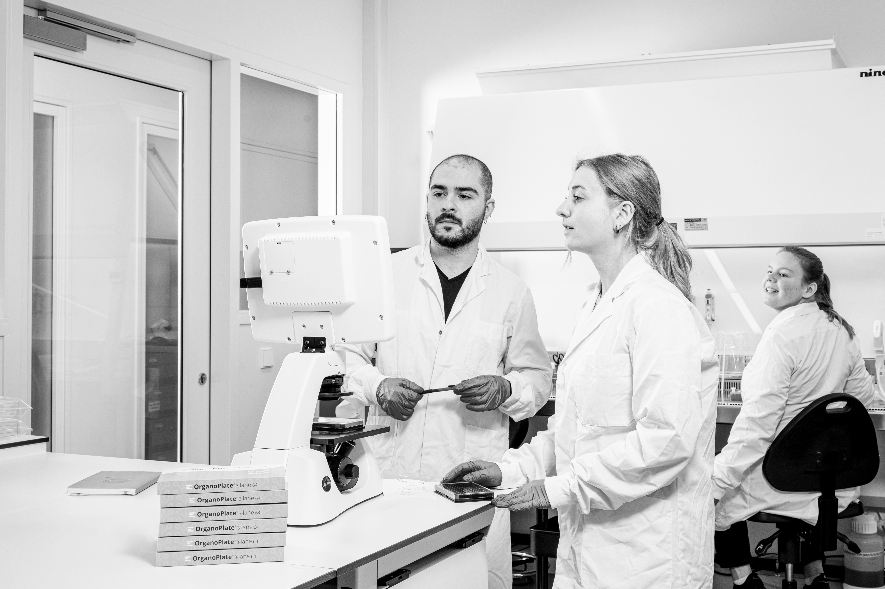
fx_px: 983
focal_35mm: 40
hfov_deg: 48.5
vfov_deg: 33.4
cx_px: 442
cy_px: 294
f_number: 10
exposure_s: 1/60
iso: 160
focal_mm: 40
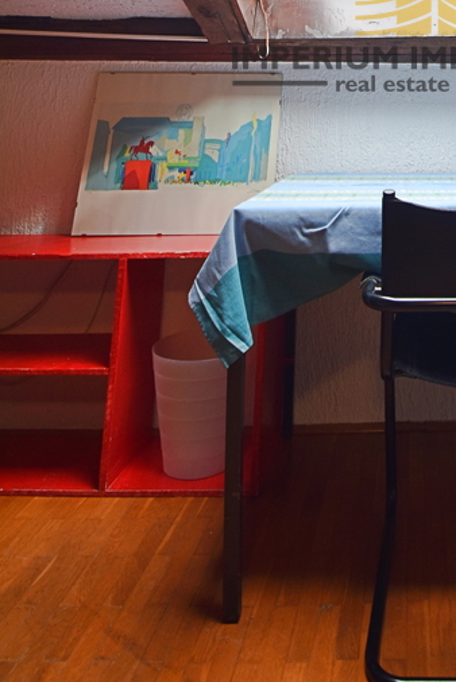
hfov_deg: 37.6
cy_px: -26
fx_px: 607
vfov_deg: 47.0
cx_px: 434
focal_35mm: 32
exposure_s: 1/30
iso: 110
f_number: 4.5
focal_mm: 10
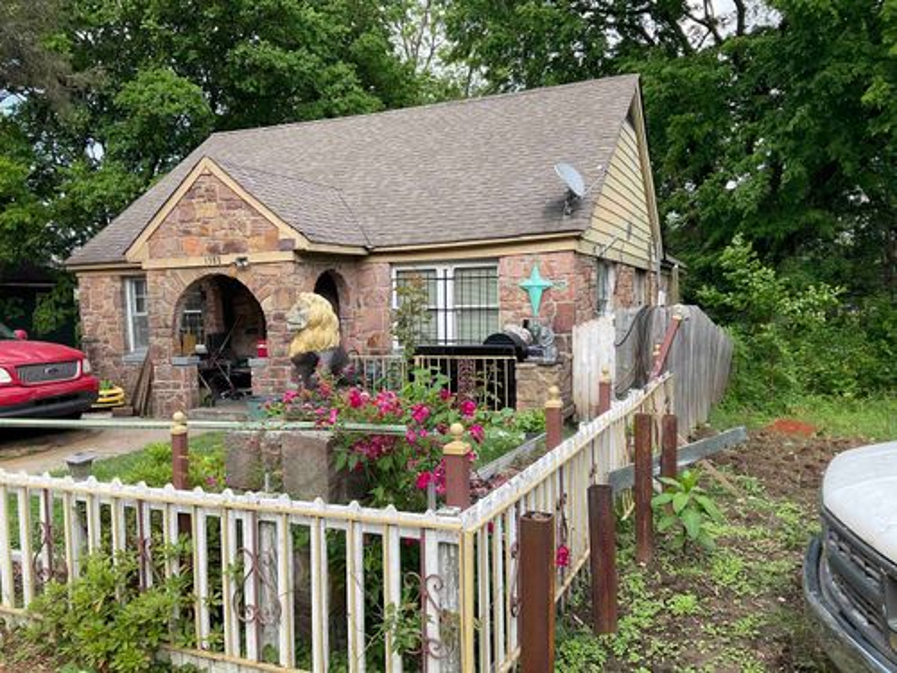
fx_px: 751
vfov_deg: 48.2
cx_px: 448
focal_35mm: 29
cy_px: 336
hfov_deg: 61.7
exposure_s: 1/556
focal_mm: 3
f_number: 1.8
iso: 16
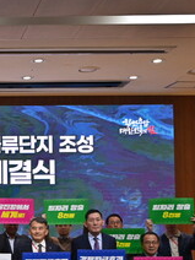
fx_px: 653
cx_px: -103
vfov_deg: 22.2
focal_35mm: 87
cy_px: 210
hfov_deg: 15.6
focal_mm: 32
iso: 800
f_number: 5.6
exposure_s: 1/250
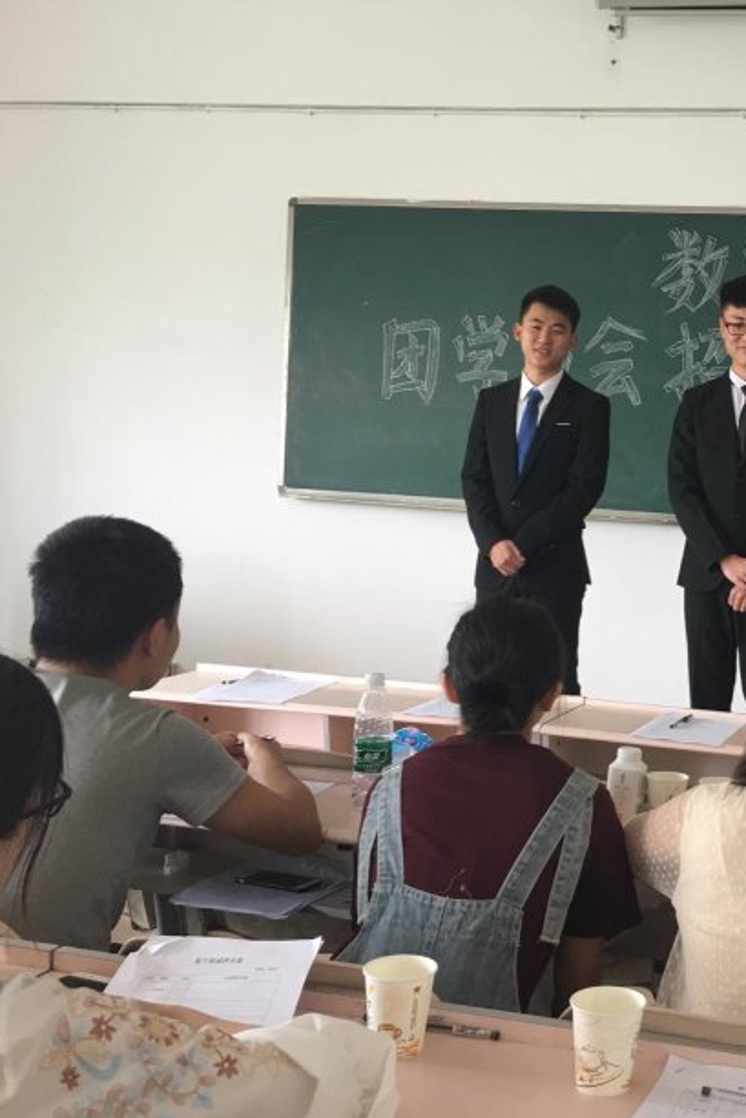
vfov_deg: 46.4
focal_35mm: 42
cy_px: 554
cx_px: 746
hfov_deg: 29.8
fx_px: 1305
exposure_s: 1/17
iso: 32
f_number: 2.2
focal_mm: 4.15
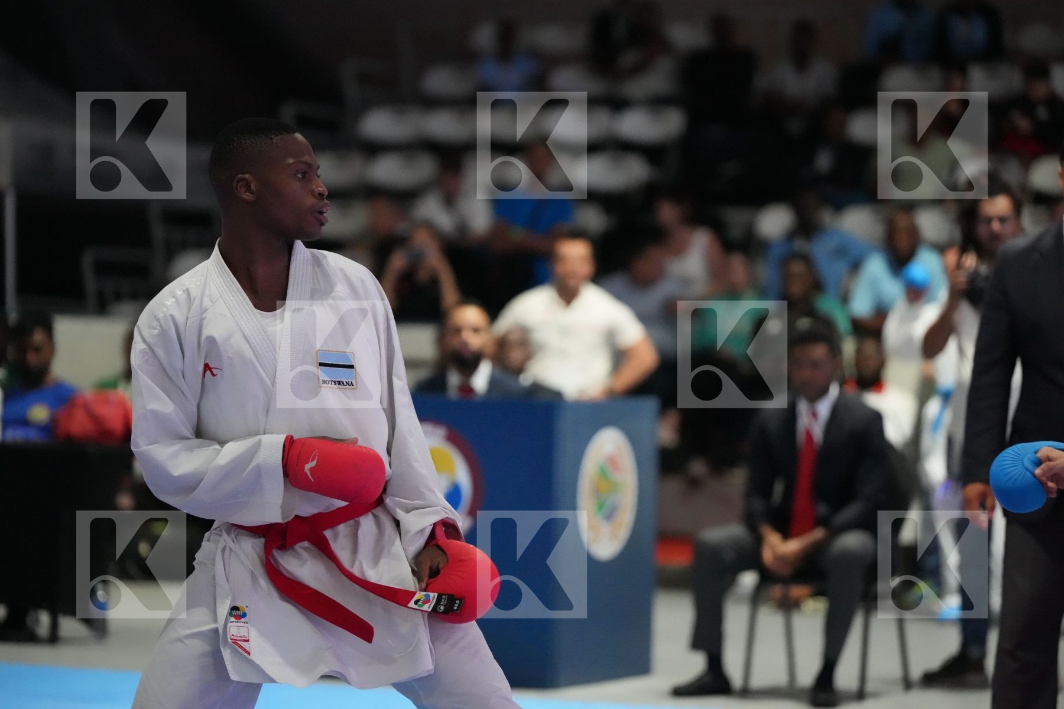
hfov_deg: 15.1
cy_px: 354
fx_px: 4019
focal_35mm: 136
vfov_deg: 10.1
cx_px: 532
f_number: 2.8
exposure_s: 1/800
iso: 12800
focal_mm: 136
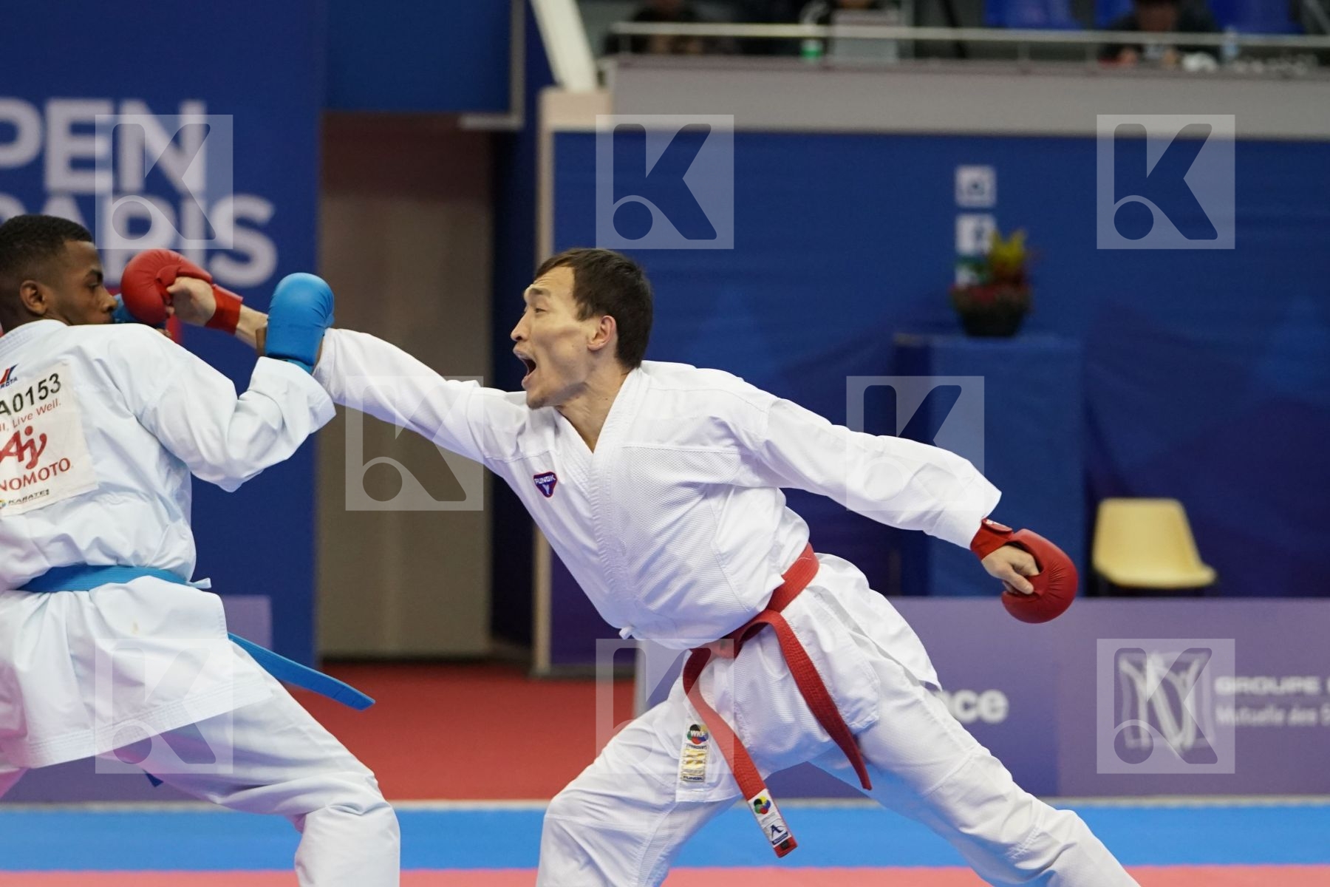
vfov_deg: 9.5
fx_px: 5320
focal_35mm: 144
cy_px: 444
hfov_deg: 14.3
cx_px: 665
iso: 3200
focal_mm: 96
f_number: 2.8
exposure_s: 1/1000
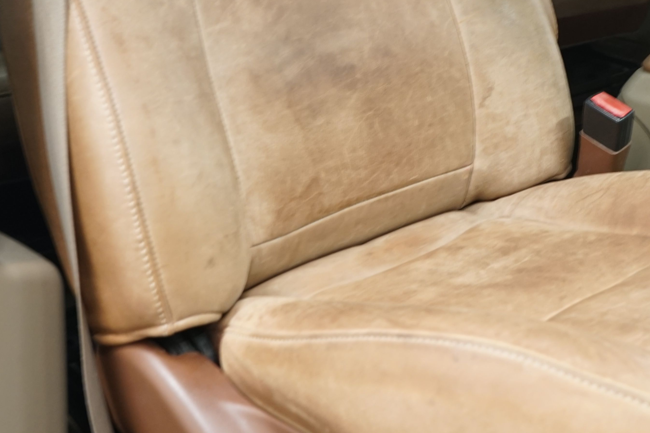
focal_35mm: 67
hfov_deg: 29.1
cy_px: 48
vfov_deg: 19.9
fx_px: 1210
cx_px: 555
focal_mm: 30
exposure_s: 1/8
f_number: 5
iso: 800
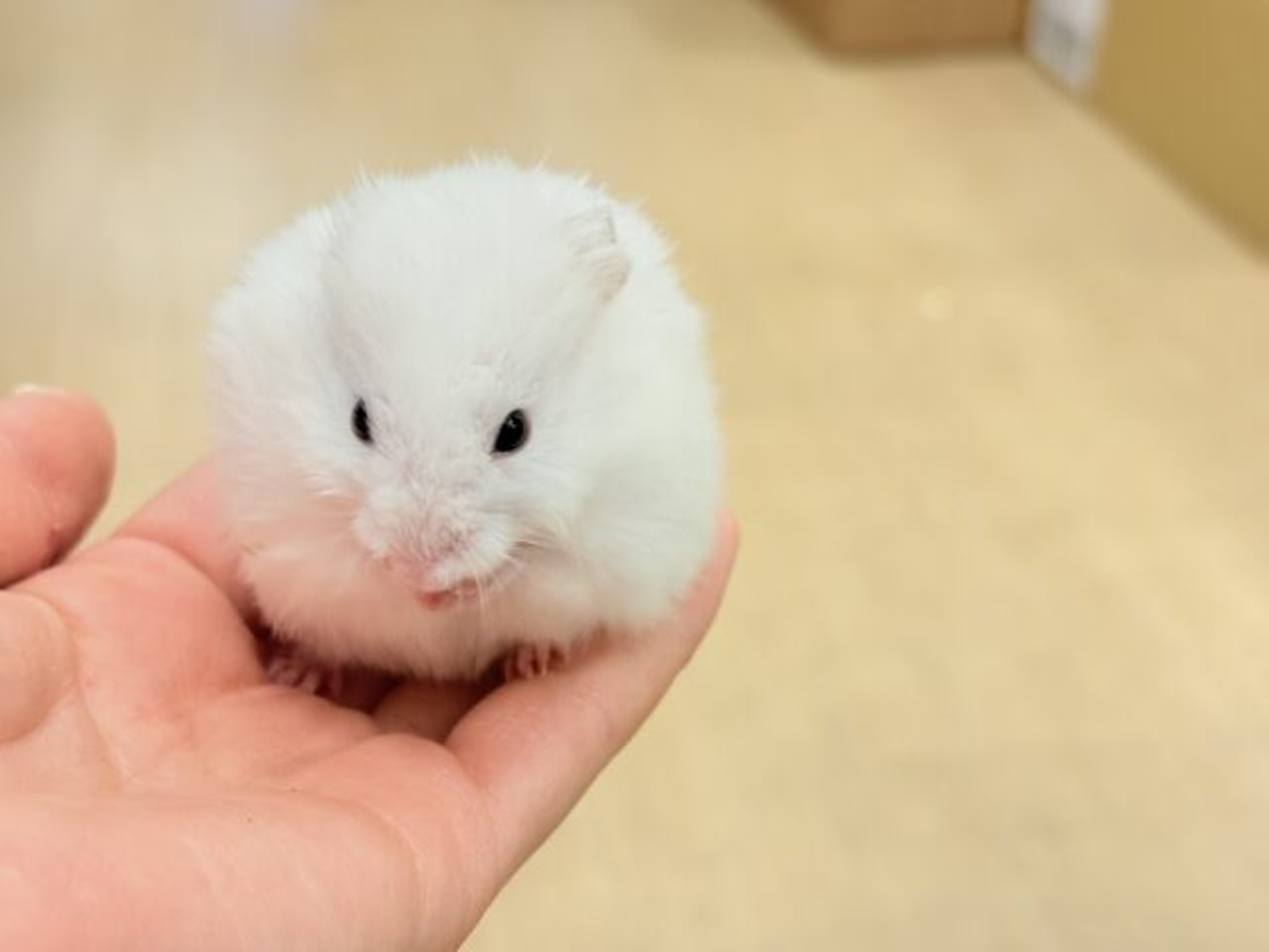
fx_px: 1906
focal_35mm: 52
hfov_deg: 36.8
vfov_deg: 28.0
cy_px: 476
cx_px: 634
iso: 50
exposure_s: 1/50
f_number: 1.6
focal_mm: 5.96
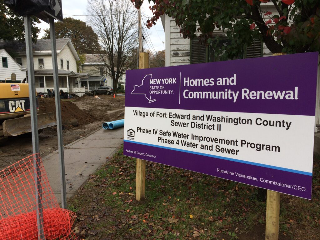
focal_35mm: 29
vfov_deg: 48.2
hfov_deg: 61.7
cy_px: 120
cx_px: 160
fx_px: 268
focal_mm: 4.15
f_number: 2.2
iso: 32
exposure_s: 1/612
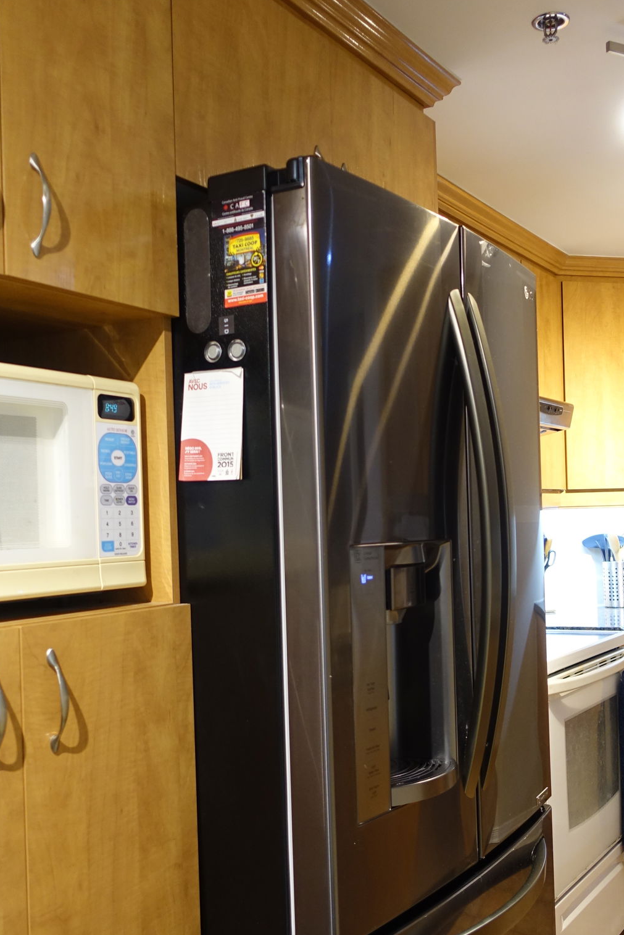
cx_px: 378
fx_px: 988
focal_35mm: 38
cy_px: 514
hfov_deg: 34.9
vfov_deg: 50.6
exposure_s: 1/30
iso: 250
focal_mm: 8.8
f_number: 1.8
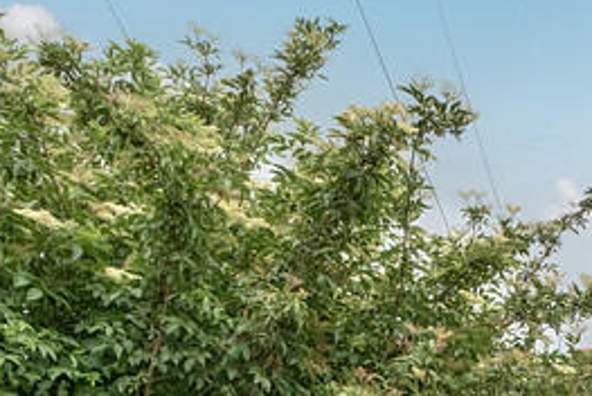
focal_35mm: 70
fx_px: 1152
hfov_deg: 21.8
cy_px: 555
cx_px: 977
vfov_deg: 17.9
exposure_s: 1/500
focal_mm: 12
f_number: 8
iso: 400
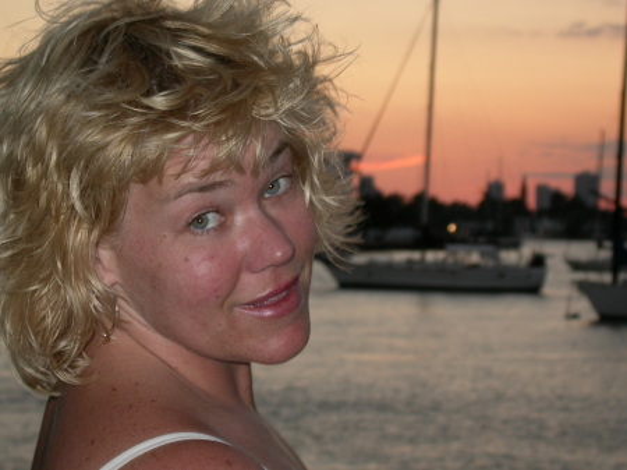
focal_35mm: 125
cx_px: 314
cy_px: 235
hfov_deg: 15.8
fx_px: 2263
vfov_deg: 11.8
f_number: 4.5
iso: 100
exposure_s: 1/60.3
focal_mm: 26
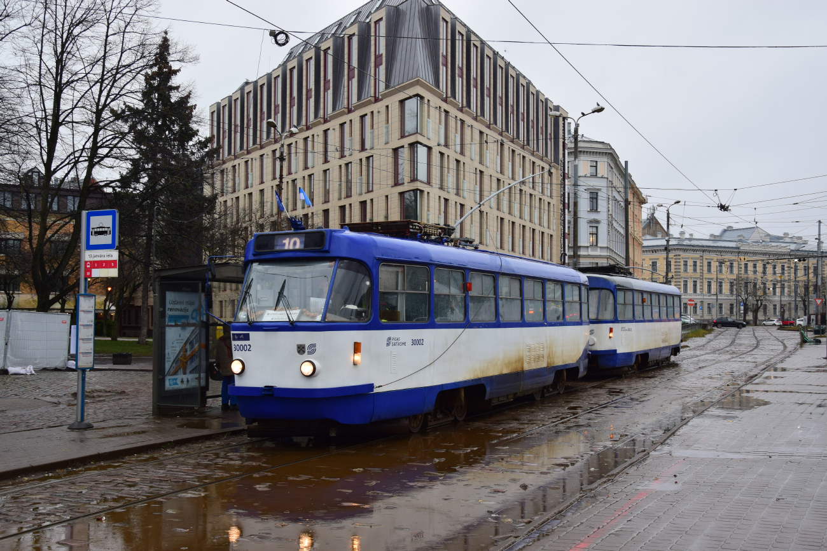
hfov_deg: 46.4
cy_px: 276
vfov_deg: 31.9
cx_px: 414
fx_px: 965
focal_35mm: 42
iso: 200
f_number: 6.3
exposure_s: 1/30
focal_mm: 28
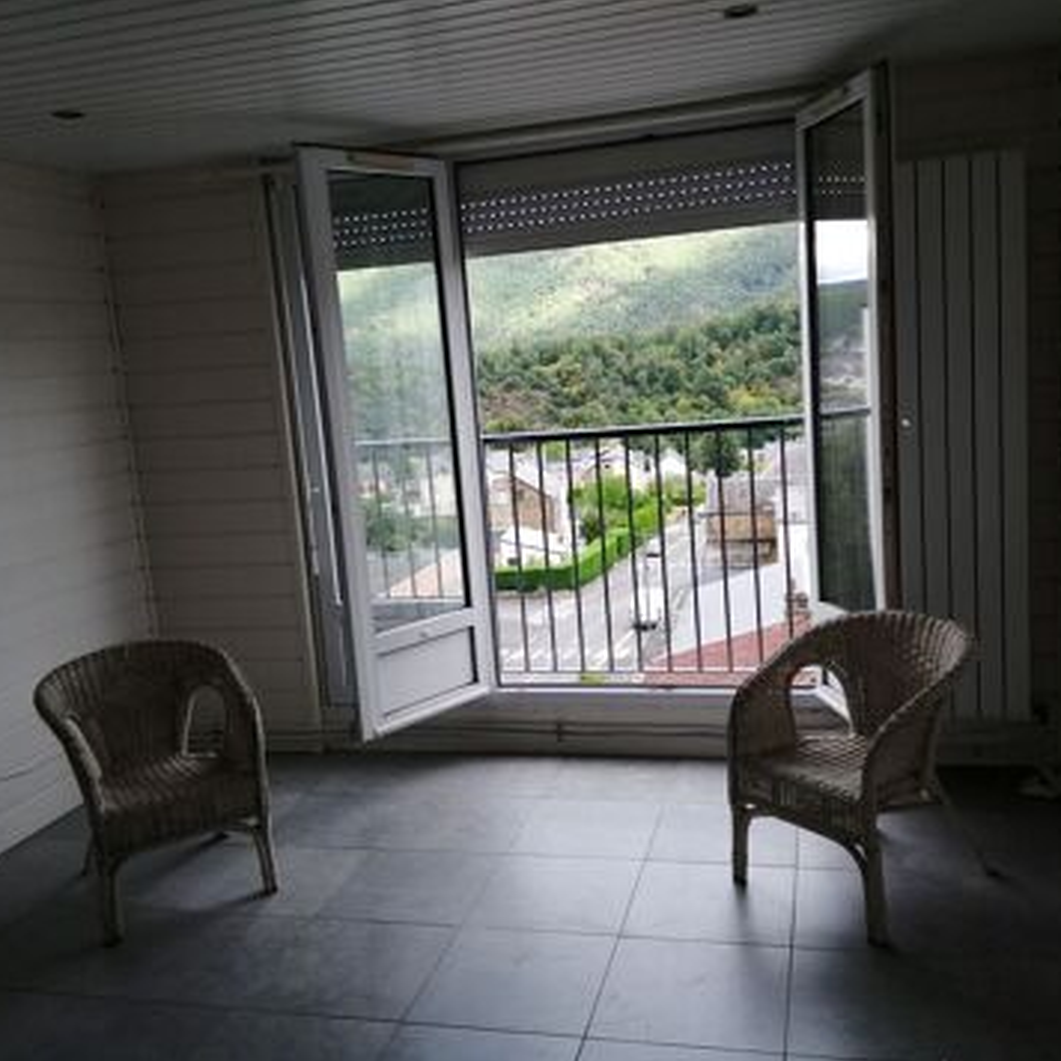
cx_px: 533
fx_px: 1075
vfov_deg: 52.5
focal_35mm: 31
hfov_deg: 52.5
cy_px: 530
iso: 50
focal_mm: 3.6
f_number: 1.8
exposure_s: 1/223
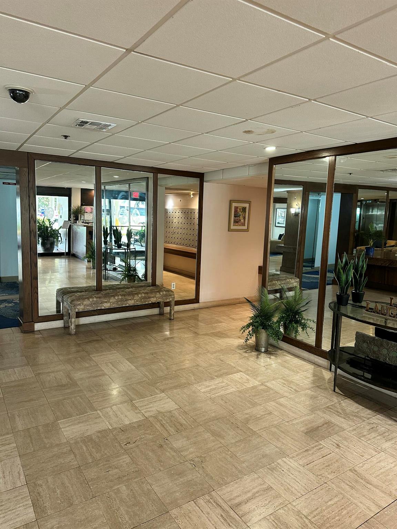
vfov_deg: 71.6
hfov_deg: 56.8
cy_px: 264
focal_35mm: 24
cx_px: 198
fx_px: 367
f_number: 1.78
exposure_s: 1/60
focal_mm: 6.86
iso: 250
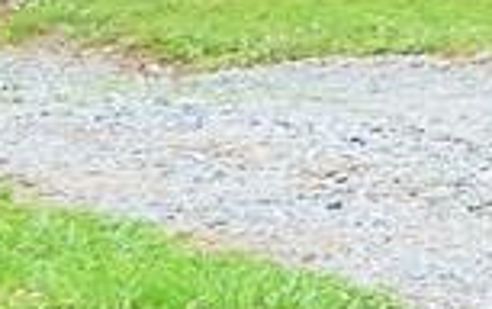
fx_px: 5799
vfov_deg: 3.0
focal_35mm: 432
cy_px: -219
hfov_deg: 4.8
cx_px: 630
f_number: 4
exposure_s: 1/200
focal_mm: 10.9
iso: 125
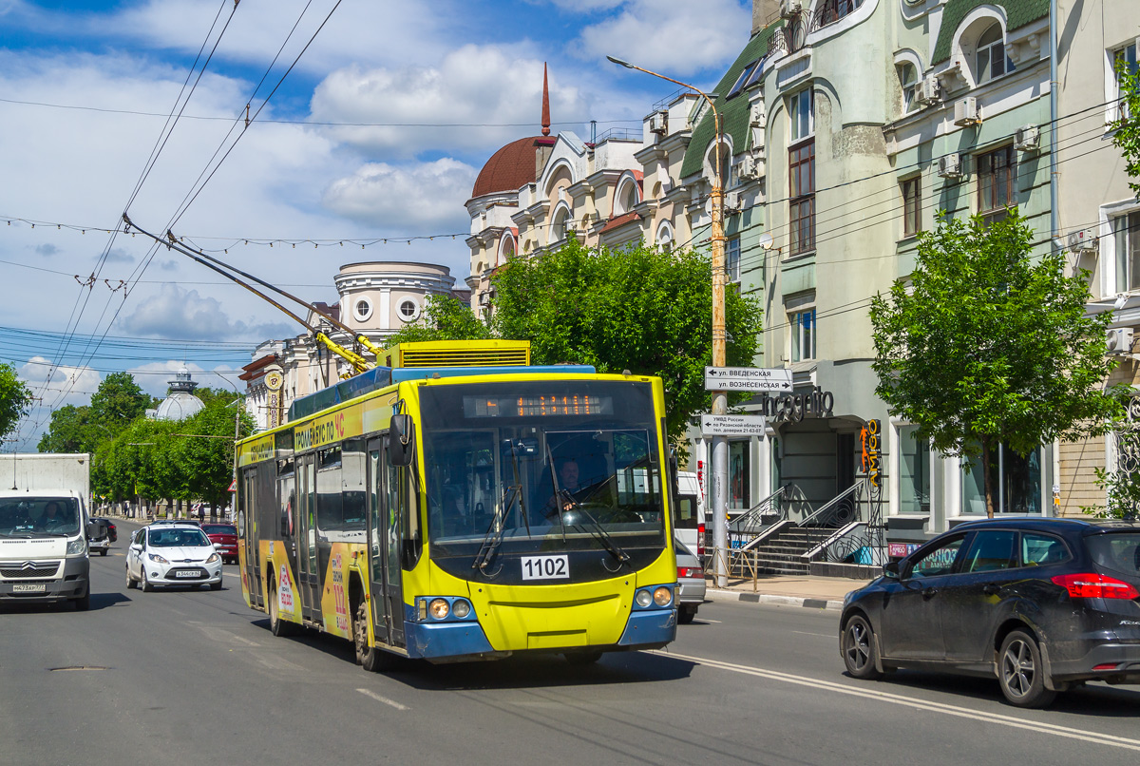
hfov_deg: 38.1
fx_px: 1650
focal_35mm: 52
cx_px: 570
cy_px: 383
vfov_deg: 26.1
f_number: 9
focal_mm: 35
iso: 100
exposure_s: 1/500
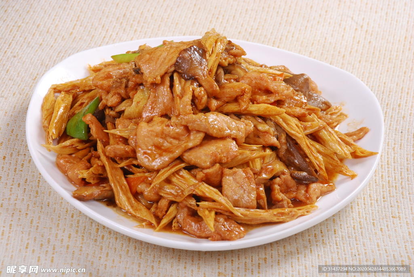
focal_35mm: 135
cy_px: 138
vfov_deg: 10.2
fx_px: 1554
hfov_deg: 15.2
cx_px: 207
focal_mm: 90
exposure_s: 1/125
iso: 100
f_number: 13
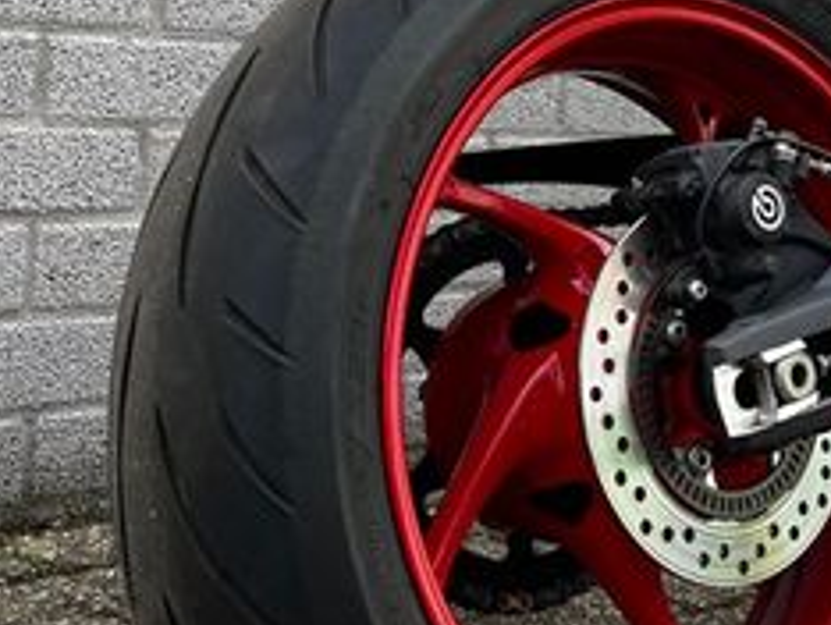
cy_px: 39
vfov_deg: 20.3
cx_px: 767
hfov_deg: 26.4
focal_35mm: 71
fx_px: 1706
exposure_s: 1/135
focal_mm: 5.1
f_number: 1.6
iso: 32
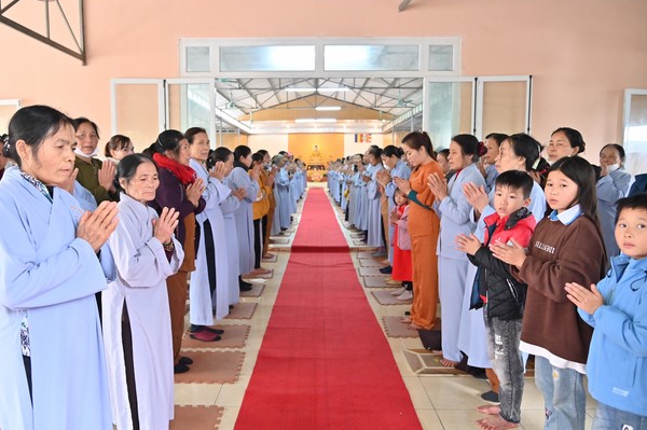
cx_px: 300
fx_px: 467
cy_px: 222
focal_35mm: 26
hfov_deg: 69.3
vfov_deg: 49.5
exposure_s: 1/80
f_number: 4
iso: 3200
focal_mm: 24
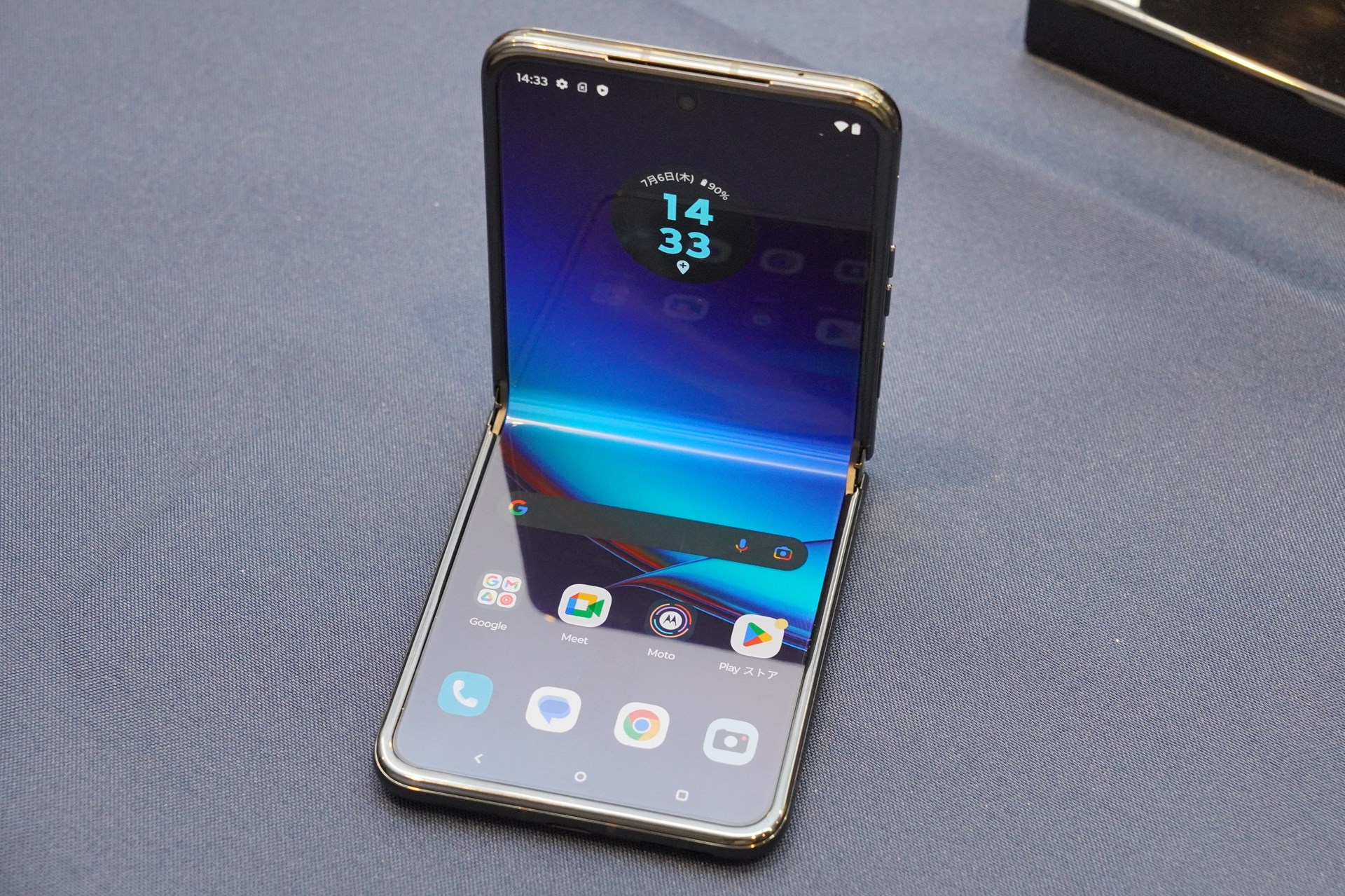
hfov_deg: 27.0
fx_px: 2801
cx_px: 672
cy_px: 448
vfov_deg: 18.2
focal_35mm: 75
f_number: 6.3
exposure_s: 1/100
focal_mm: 50
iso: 2000
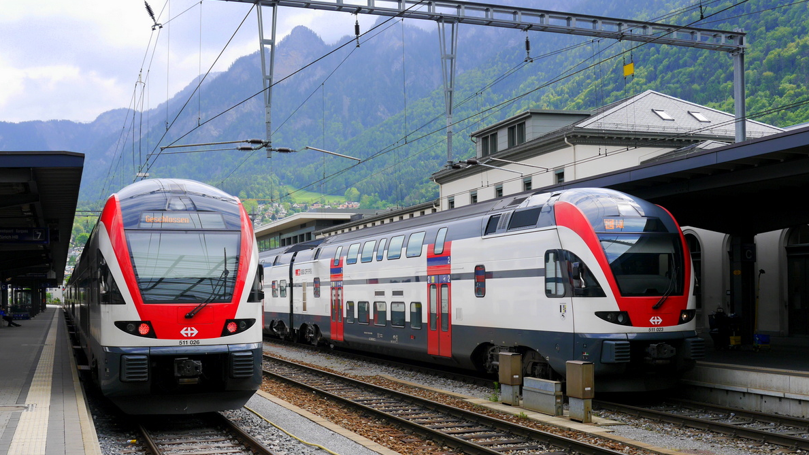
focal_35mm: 44
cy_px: 294
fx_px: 944
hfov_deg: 46.4
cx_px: 404
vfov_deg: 27.0
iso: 160
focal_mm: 20
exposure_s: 1/250
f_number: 7.1
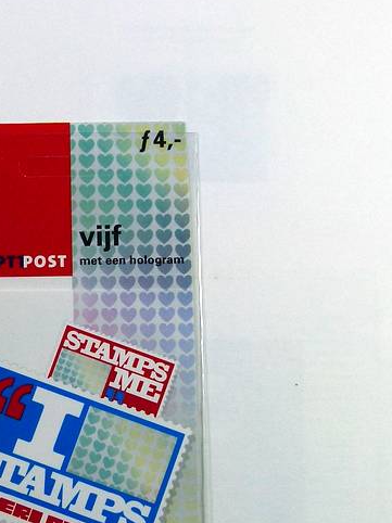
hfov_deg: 17.1
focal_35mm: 85
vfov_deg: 23.0
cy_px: 333
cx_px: 45
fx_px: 1285
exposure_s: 1/160
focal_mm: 7.3
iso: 100
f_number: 4
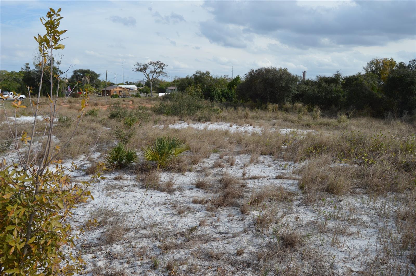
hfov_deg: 67.4
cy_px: 138
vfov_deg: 47.8
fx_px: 312
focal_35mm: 27
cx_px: 208
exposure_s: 1/250
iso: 100
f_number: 7.1
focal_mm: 18
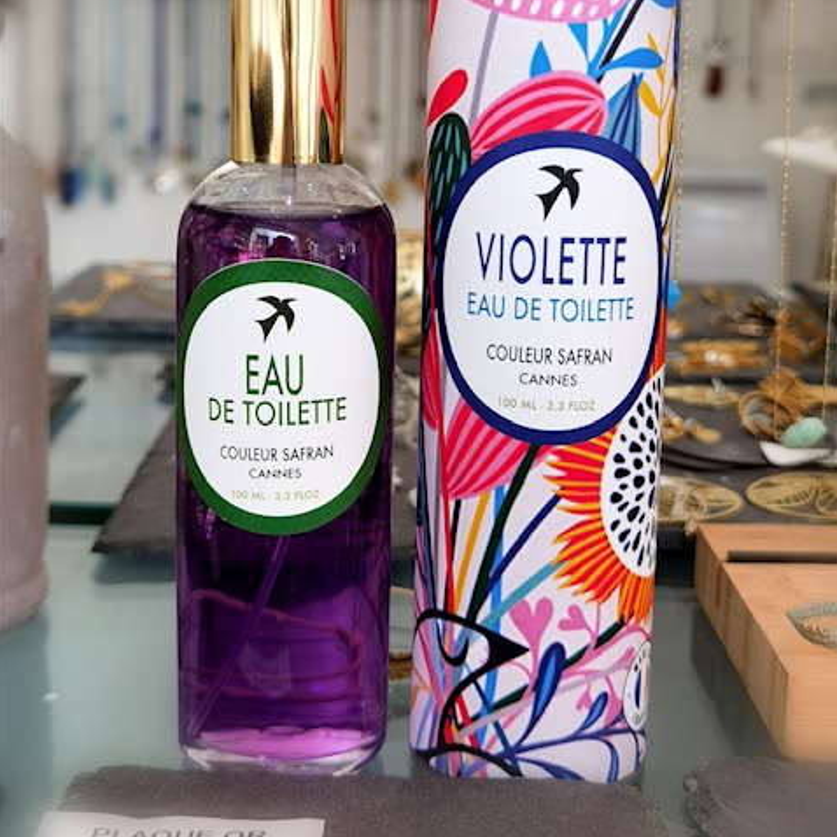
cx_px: 418
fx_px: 875
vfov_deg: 50.4
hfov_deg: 51.1
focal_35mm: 32
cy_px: 294
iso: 50
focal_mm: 6.71
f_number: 1.9
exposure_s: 1/138
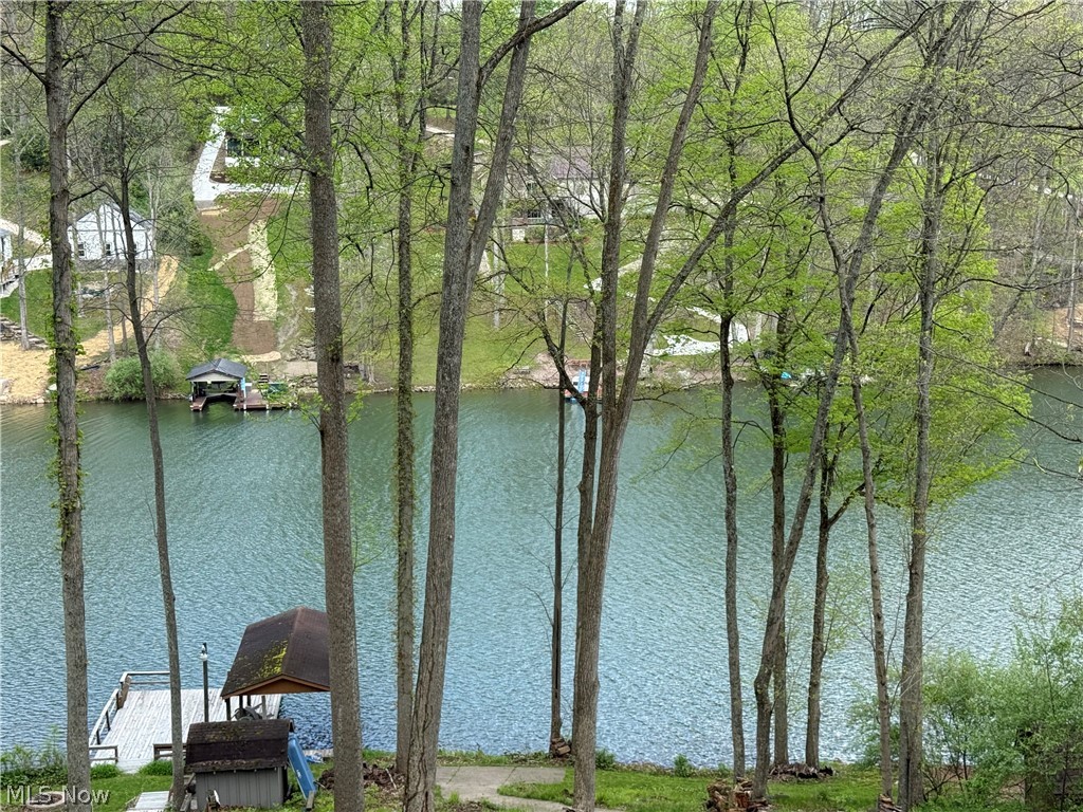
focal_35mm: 48
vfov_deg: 30.3
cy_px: 406
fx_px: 1502
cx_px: 542
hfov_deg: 39.7
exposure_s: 1/1242
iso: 100
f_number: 1.78
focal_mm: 6.76
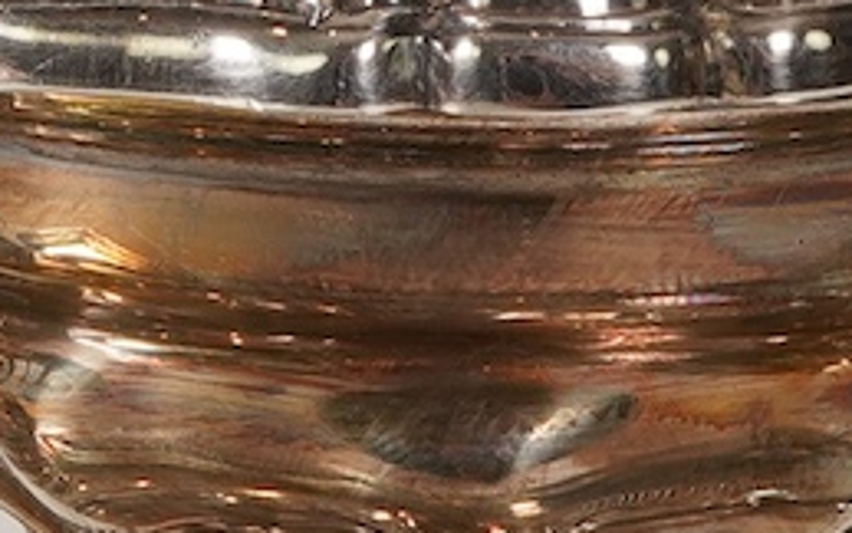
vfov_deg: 4.6
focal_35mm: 279
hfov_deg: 7.5
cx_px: 362
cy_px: -513
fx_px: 6480
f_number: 22
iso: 320
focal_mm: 30
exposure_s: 1/125
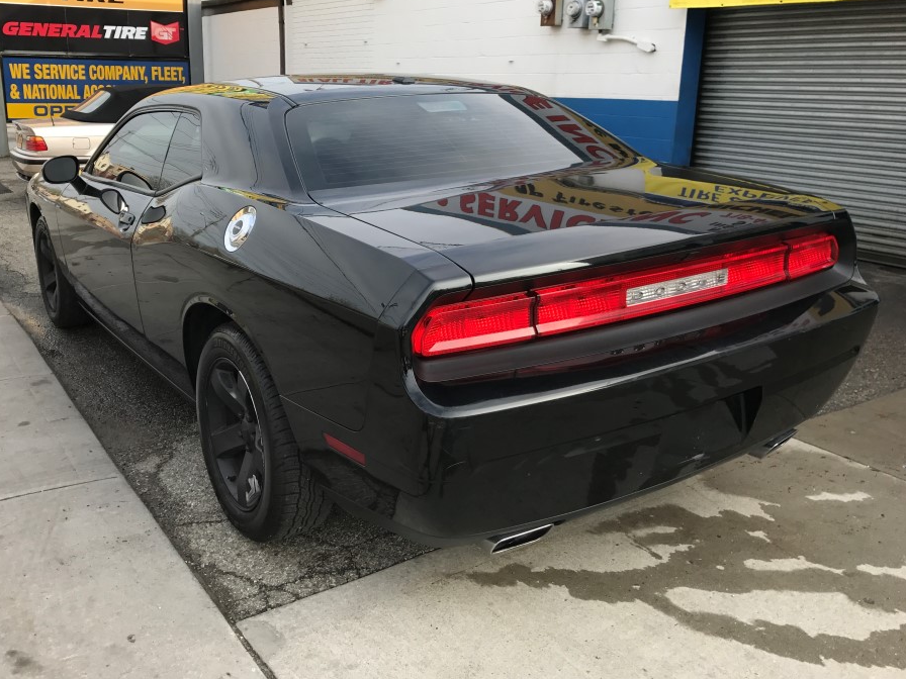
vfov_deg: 44.1
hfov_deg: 56.6
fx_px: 838
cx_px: 394
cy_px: 308
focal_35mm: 32
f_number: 1.8
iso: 20
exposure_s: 1/553
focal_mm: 3.99
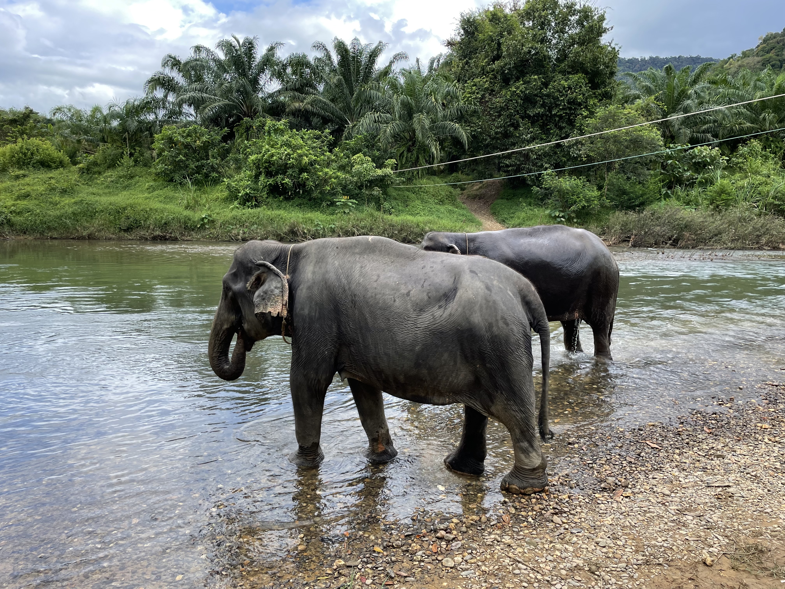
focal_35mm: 26
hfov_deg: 67.3
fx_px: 590
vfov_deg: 53.1
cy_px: 294
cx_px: 392
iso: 32
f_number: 1.6
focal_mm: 4.2
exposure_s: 1/744
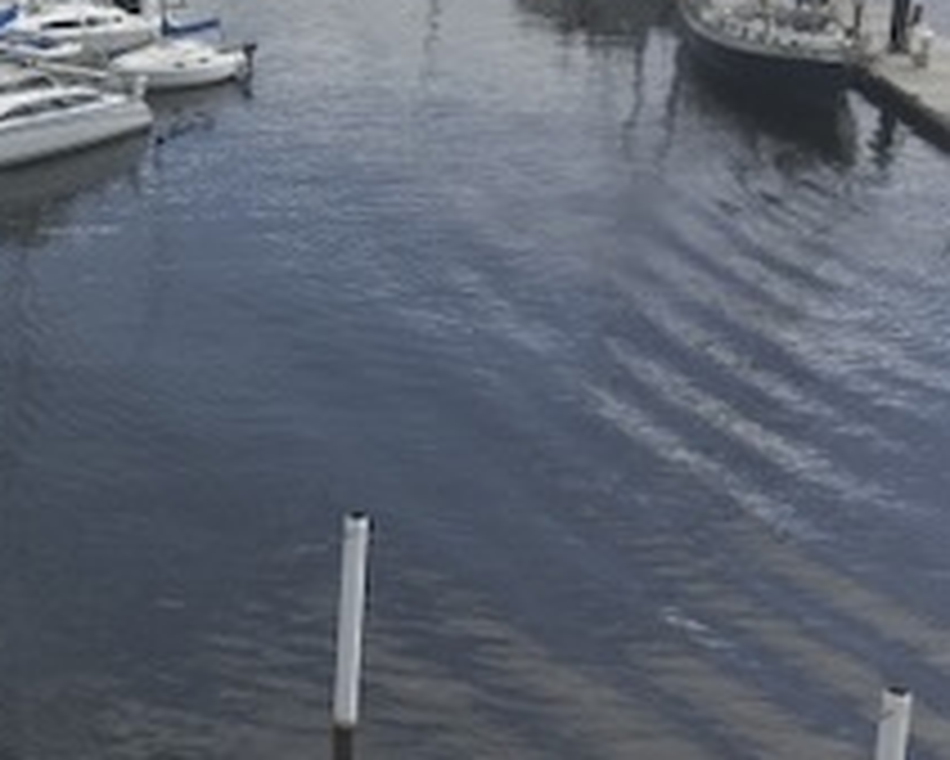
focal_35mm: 86
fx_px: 2419
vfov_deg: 17.8
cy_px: 220
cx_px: -248
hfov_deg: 20.5
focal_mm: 4.15
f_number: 2.2
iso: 32
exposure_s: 1/2825
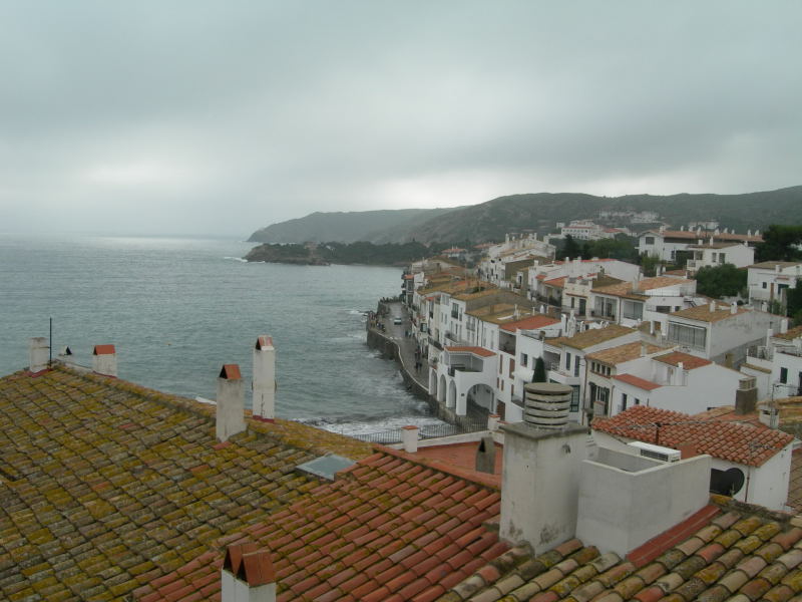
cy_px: 301
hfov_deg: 49.0
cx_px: 401
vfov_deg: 37.7
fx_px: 880
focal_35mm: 38
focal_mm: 7.8
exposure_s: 1/271
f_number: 4.8
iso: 50
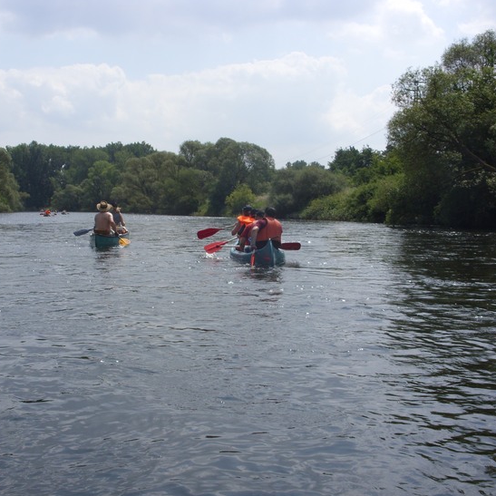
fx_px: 746
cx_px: 196
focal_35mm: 46
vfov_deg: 36.8
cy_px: 251
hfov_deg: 36.6
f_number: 4.9
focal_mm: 6.3
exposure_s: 1/593
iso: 50
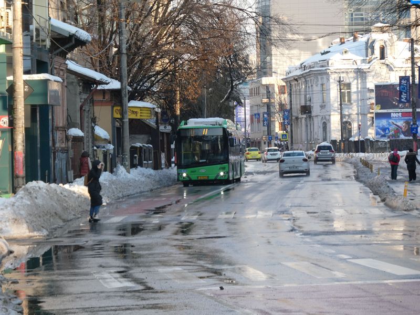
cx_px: 210
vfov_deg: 9.8
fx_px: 1832
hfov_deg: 13.1
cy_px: 158
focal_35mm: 151
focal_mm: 27.1
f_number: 5.4
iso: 80
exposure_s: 1/80
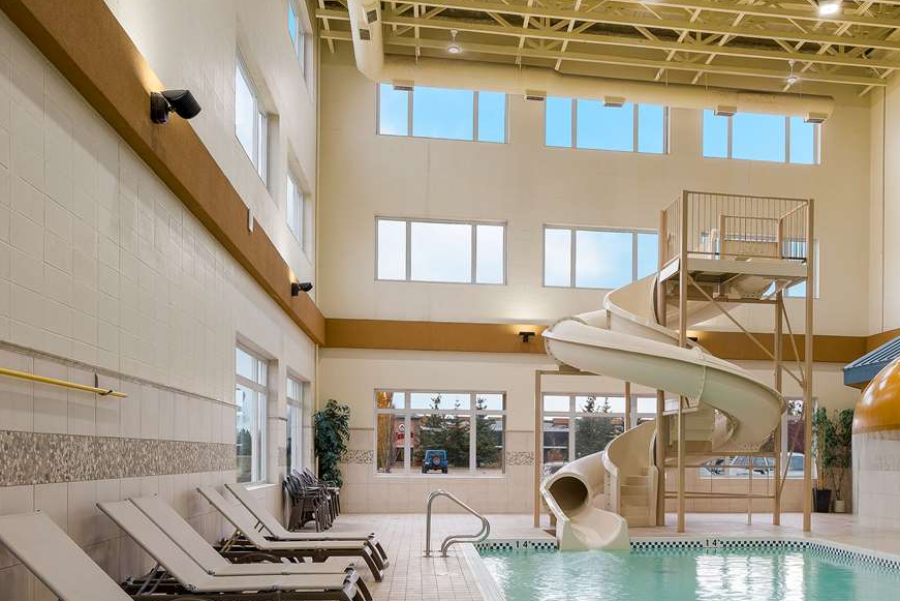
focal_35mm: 31
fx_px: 775
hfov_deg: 59.0
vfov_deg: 41.2
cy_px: 446
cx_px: 594
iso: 100
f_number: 6.3
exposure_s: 1/5
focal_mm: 18
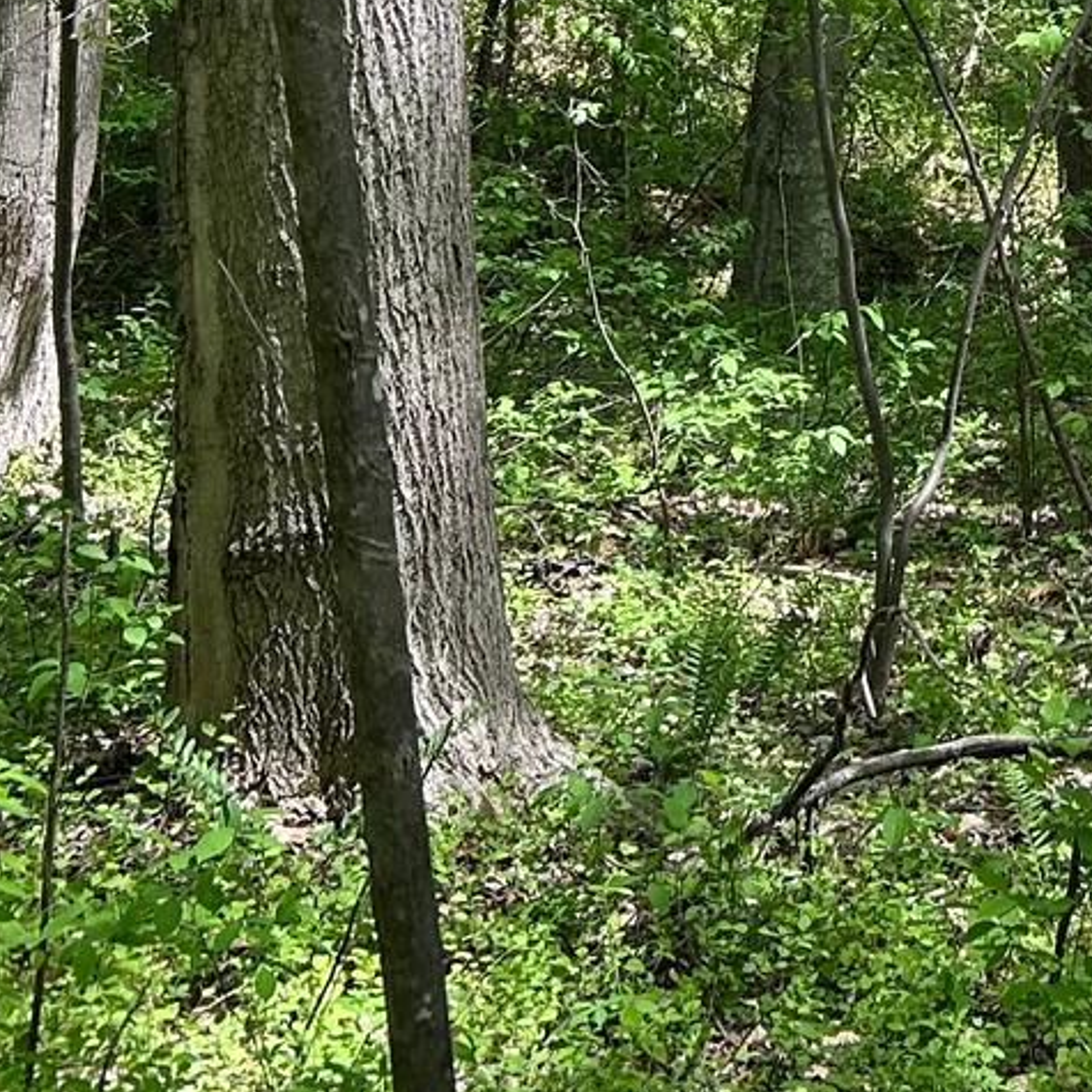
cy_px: -552
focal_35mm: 99
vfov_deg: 16.1
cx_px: 1644
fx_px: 3533
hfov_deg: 16.1
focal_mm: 5.7
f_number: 1.5
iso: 50
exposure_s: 1/581
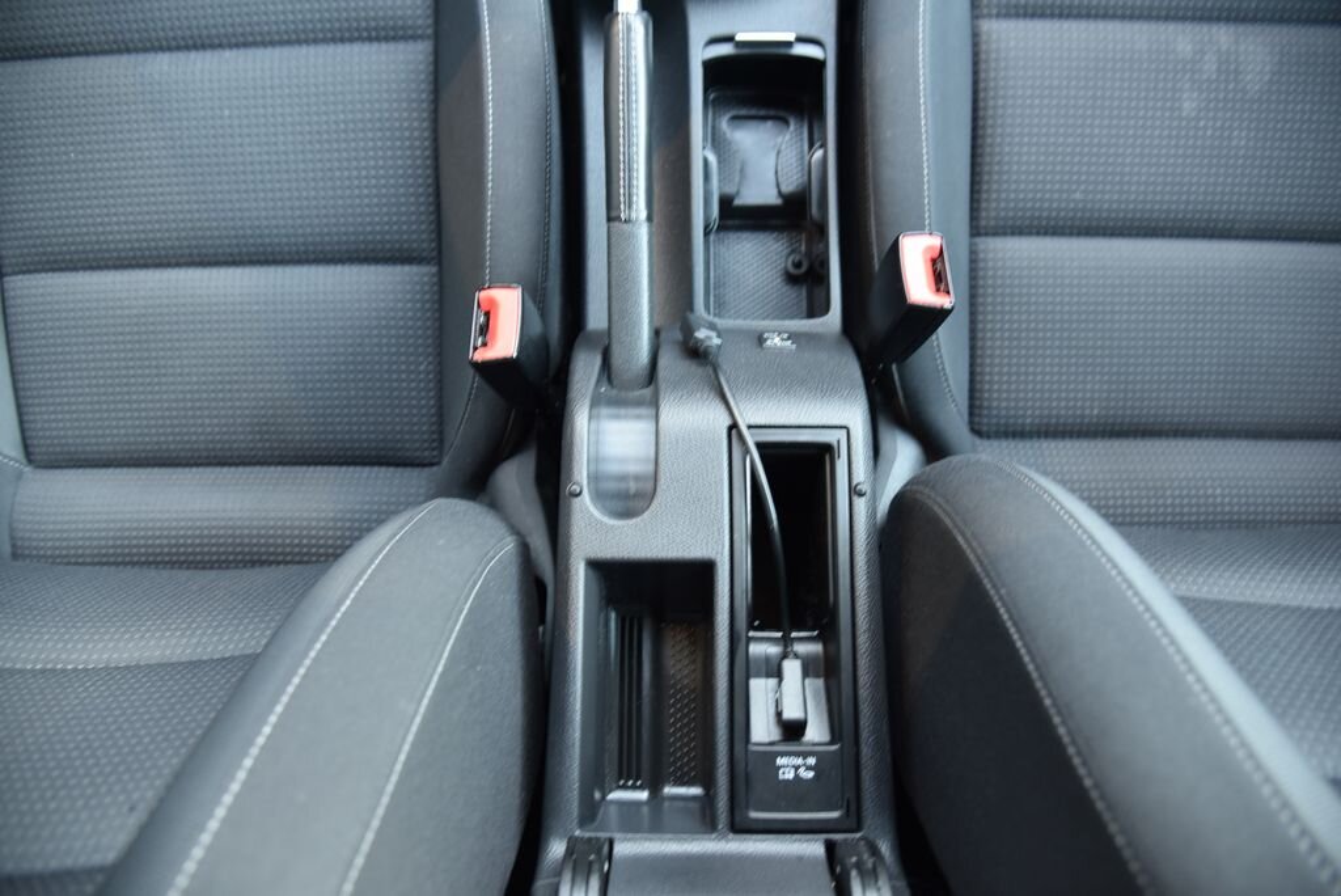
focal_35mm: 24
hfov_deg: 73.7
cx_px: 670
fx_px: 894
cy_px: 448
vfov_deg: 53.2
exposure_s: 1/8
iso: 500
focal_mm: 24
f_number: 4
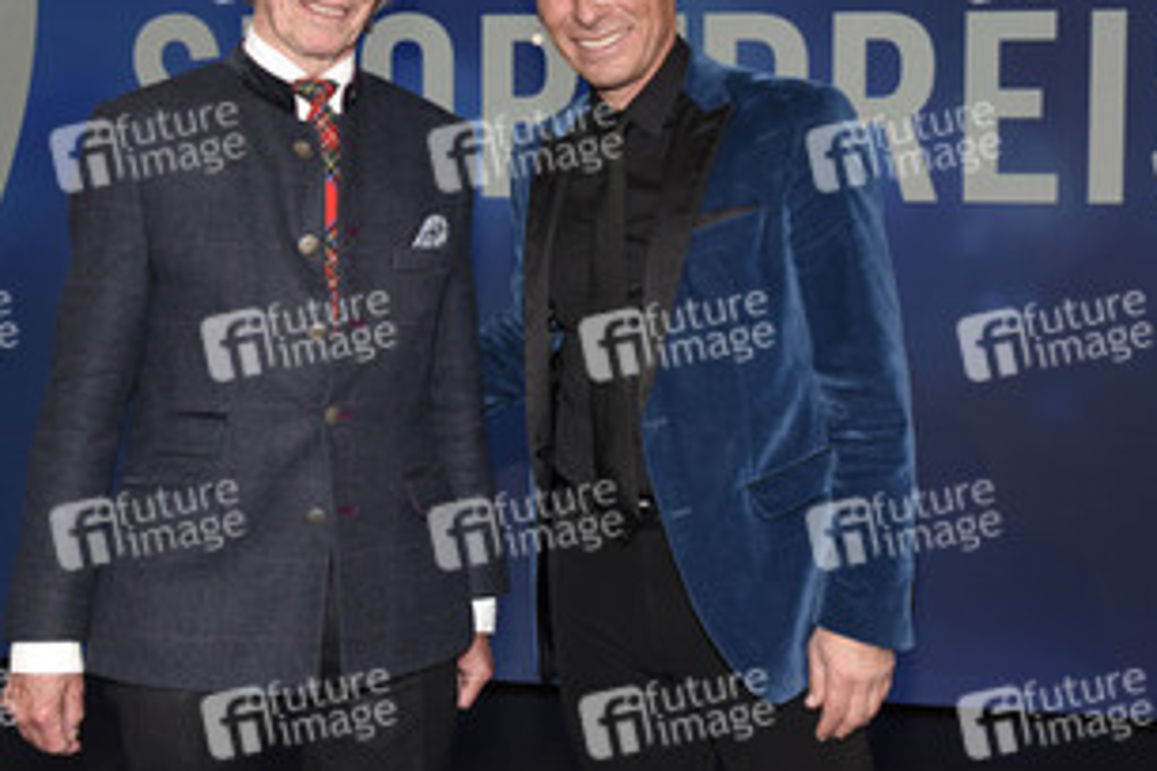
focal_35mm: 56
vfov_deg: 24.0
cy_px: 242
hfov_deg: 35.6
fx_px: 1800
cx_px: 577
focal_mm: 38
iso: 800
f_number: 6.3
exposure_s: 1/100
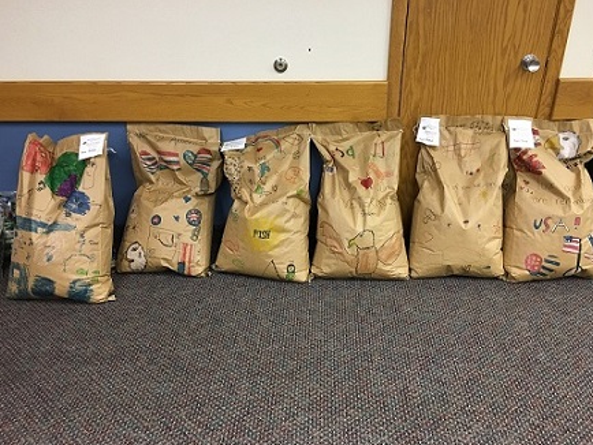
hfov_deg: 59.9
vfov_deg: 46.8
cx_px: 296
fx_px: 514
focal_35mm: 30
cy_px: 227
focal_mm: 4.15
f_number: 2.2
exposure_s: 1/30
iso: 125
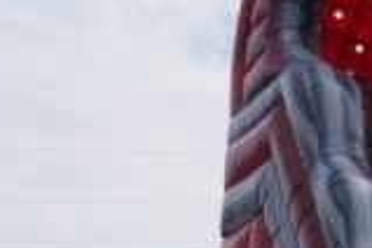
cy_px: 516
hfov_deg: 11.5
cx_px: 824
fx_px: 1602
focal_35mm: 155
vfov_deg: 8.4
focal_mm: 16
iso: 100
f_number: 8
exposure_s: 1/320
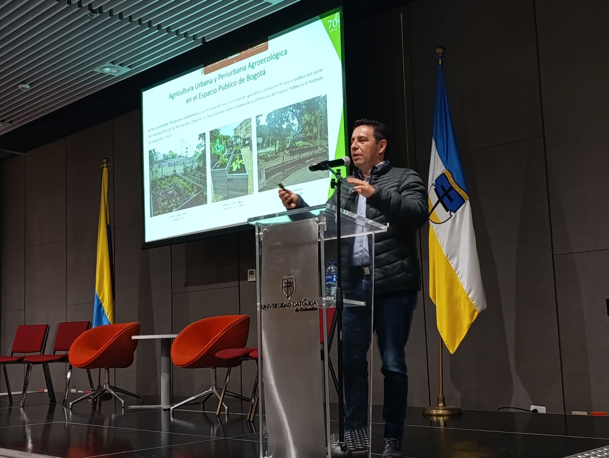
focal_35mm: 46
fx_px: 810
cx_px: 304
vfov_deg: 31.6
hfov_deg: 41.2
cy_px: 229
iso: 1000
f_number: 1.6
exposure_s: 1/40
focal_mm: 6.14
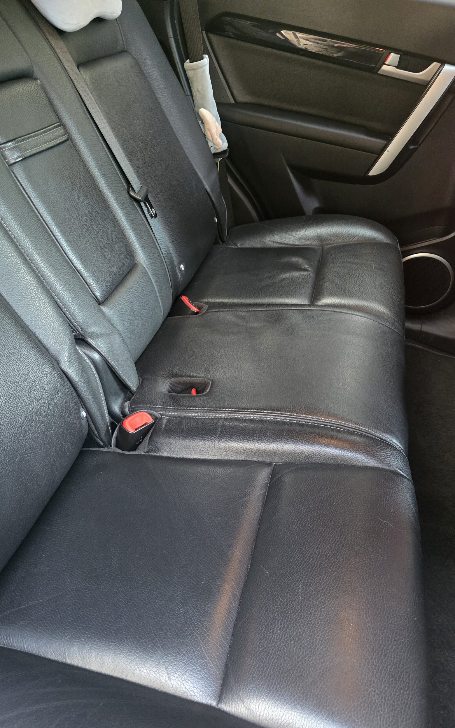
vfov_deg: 72.6
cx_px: 235
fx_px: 496
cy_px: 361
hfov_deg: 49.3
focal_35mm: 25
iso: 2000
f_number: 1.7
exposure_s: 1/100
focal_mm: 6.3
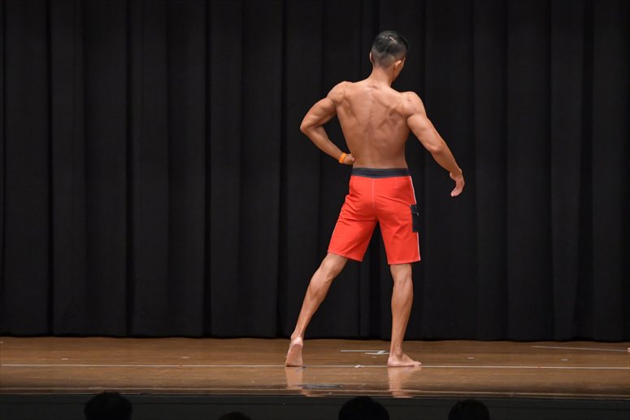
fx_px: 3533
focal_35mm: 202
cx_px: 315
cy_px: 210
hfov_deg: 10.2
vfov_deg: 6.8
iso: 6400
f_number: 5.6
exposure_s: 1/400
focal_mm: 135
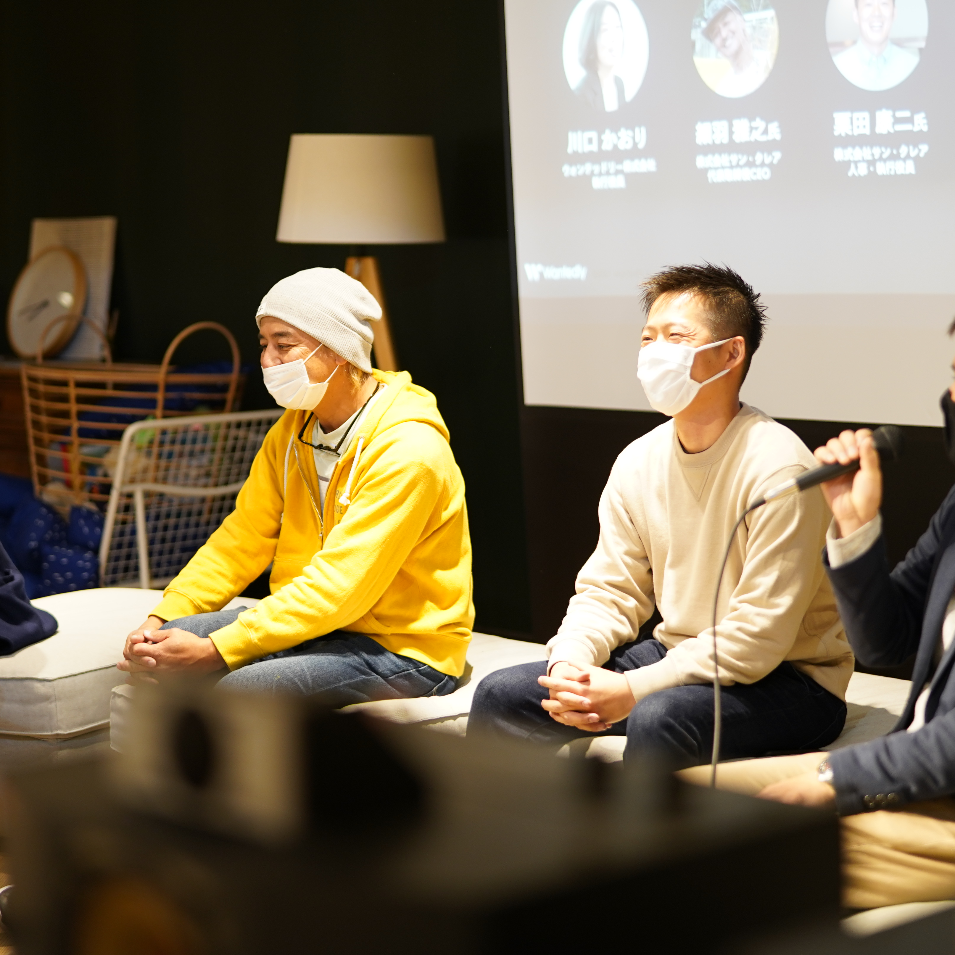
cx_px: 416
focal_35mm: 79
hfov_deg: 21.9
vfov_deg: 21.9
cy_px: 403
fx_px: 2466
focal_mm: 50
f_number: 1.4
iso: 320
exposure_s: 1/50
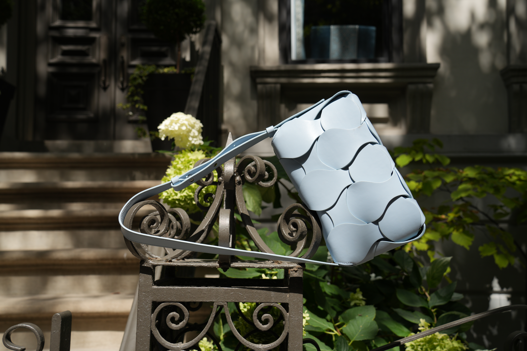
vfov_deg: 34.2
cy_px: 176
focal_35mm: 39
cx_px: 264
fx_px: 571
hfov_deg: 49.6
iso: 100
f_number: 5.6
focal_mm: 39
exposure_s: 1/400
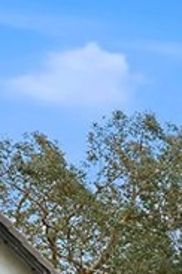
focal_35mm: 112
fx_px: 849
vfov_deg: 16.0
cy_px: 461
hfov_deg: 8.1
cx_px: 703
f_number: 5.6
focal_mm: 20
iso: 320
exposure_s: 1/200
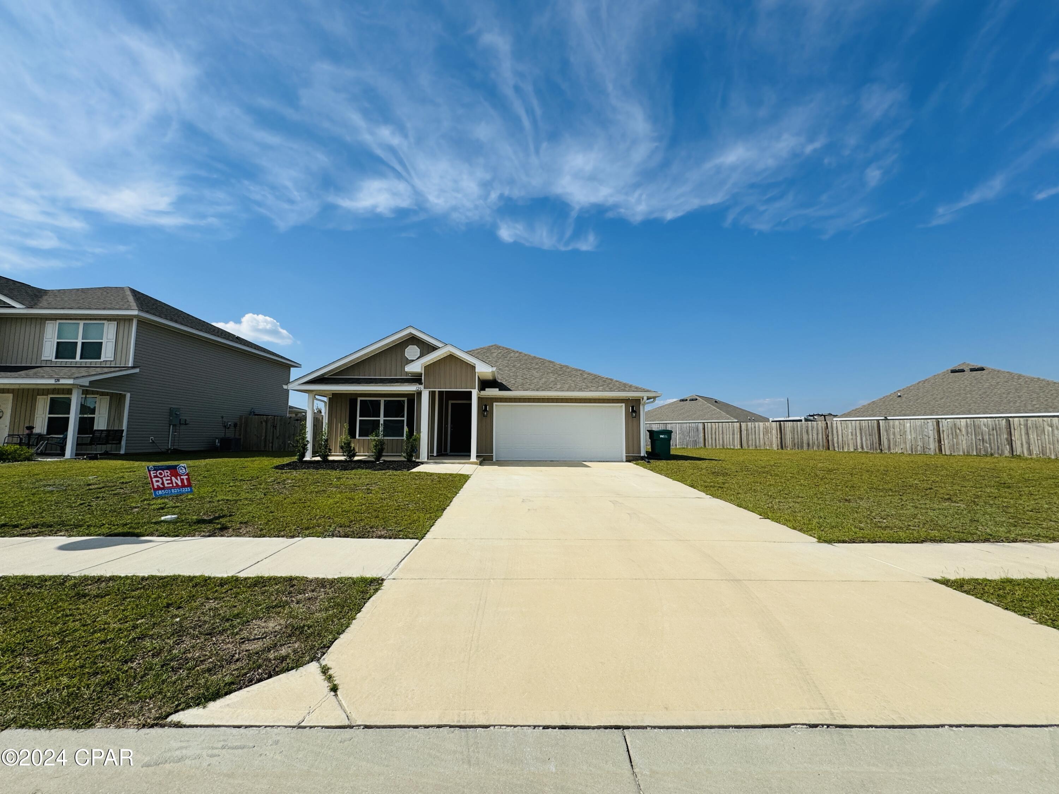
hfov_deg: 102.1
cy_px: 397
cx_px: 530
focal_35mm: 14
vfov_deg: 85.7
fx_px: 428
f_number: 2.2
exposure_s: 1/3906
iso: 50
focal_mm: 2.22
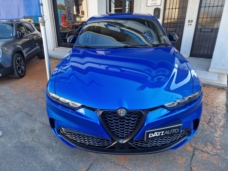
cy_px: 86
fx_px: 151
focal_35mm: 23
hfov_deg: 73.9
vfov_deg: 58.9
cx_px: 114
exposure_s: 1/180
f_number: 1.8
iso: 50
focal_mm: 5.4
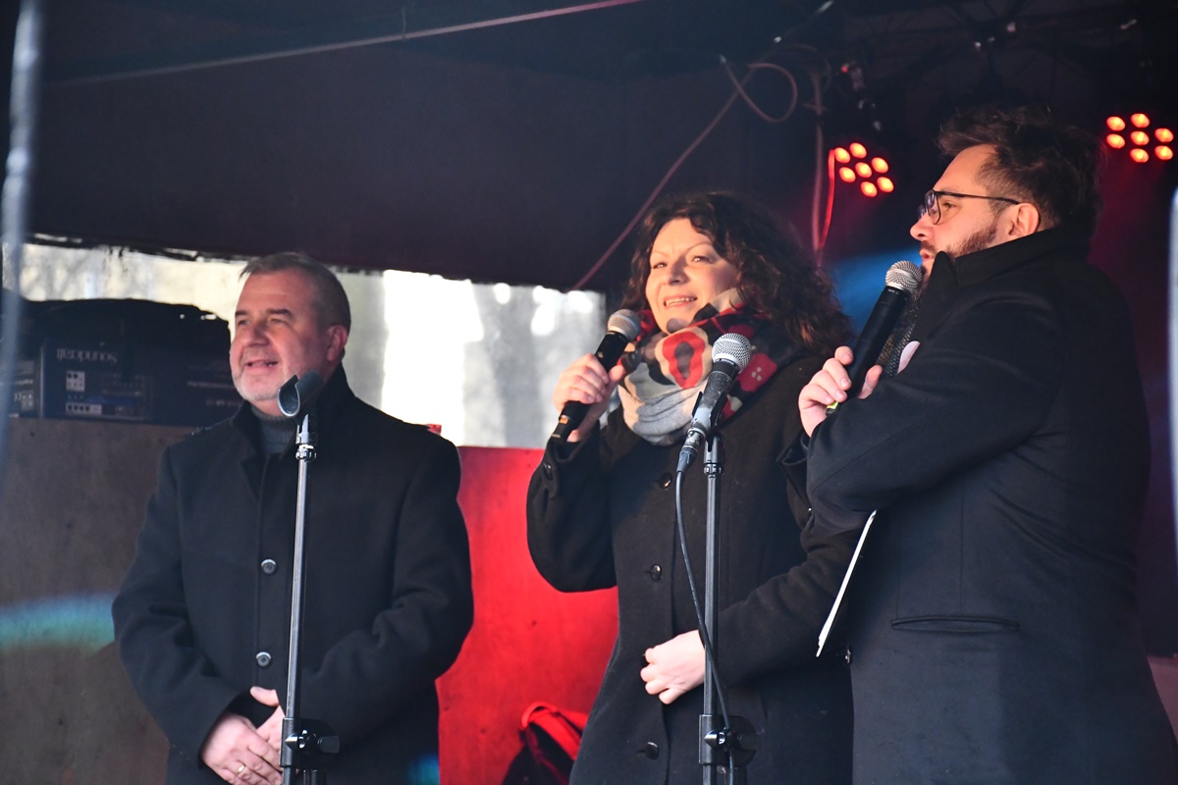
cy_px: 392
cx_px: 589
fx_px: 4155
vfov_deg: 10.8
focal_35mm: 127
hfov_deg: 16.1
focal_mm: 85
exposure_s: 1/200
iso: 3200
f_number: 5.3
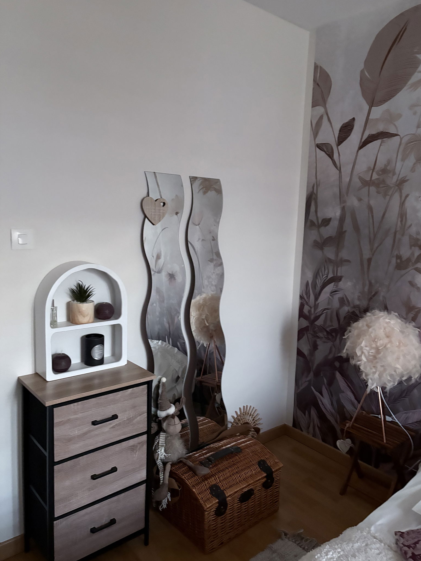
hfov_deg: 51.4
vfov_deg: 65.3
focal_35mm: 27
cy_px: 271
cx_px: 217
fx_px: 438
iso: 800
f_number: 1.6
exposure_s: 1/30
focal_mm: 5.96
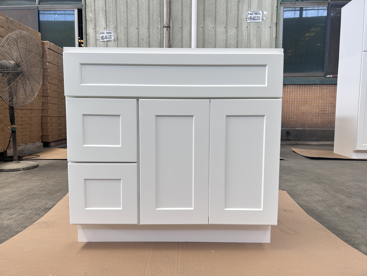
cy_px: 138
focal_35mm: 26
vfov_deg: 53.1
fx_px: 276
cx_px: 184
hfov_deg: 67.3
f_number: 1.5
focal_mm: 5.7
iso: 50
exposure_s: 1/121
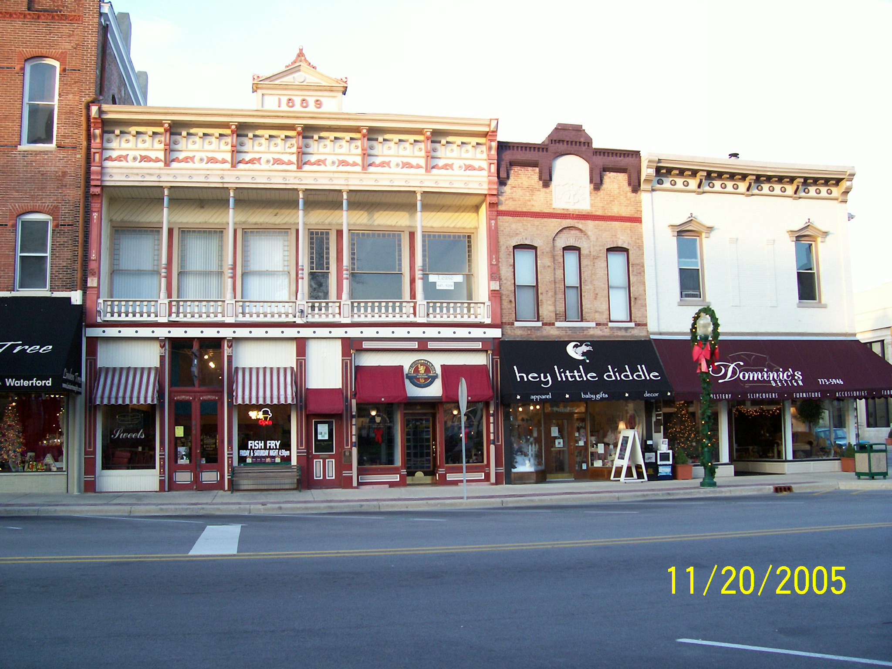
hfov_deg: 54.0
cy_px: 334
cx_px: 446
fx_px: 876
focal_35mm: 34
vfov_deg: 41.8
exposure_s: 1/94.2
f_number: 2.7
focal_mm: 5.6
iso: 80
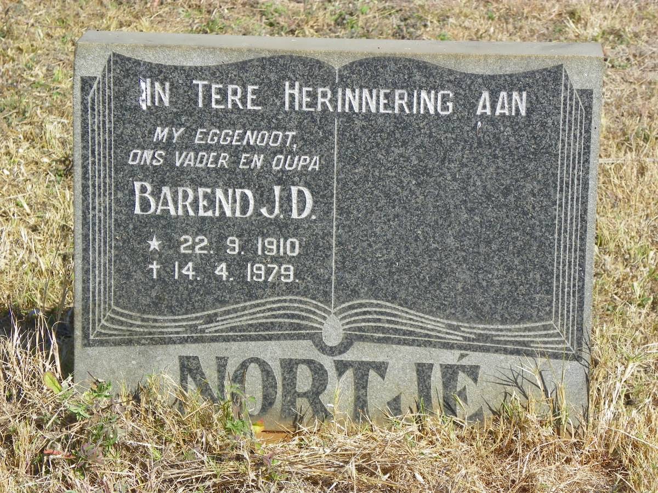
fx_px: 2737
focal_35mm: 144
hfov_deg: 13.7
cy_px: 246
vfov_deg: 10.3
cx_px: 329
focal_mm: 25.7
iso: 64
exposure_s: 1/250
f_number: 4.5
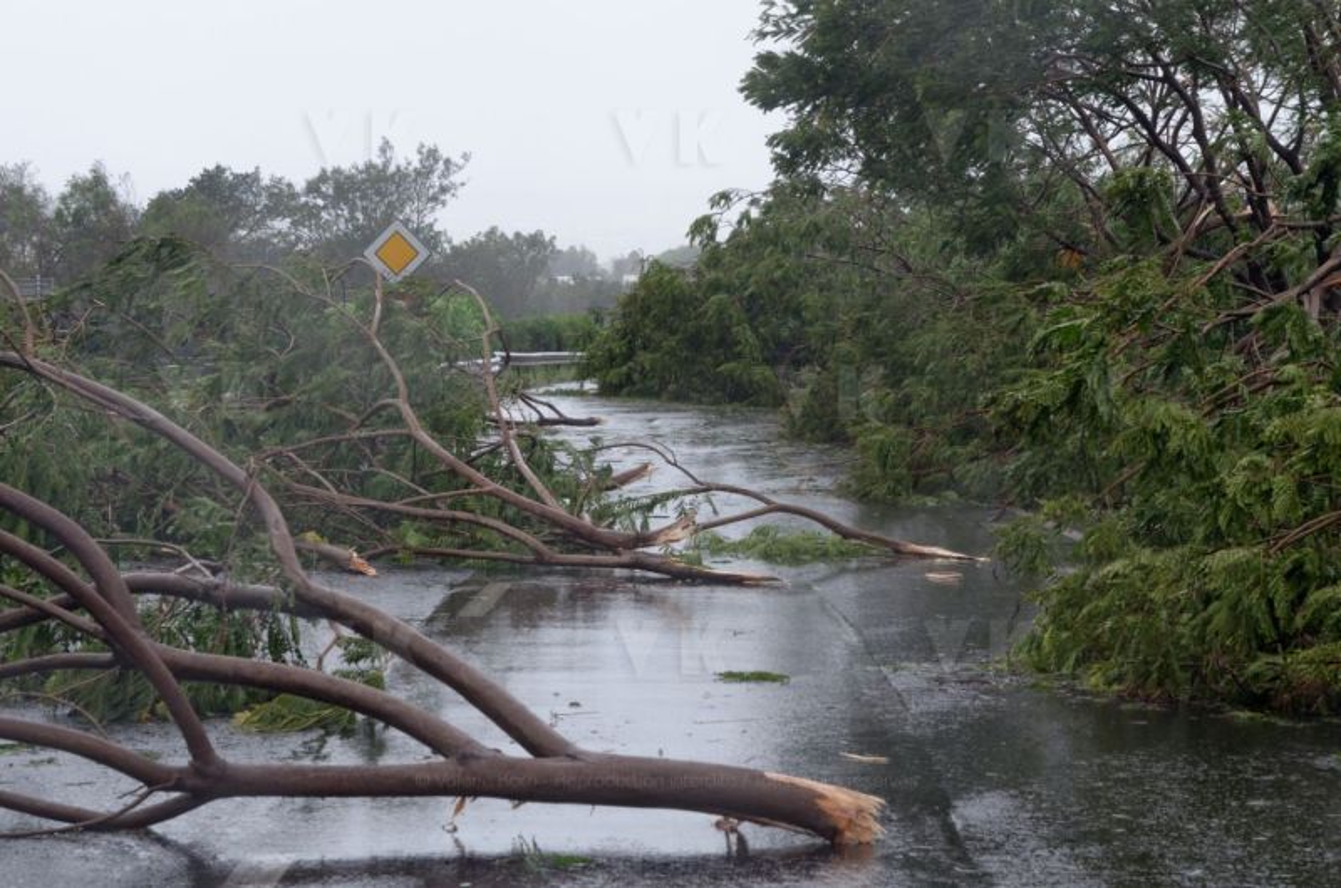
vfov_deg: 13.0
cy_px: 444
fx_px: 3903
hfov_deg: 19.5
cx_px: 670
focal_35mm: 105
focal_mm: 70
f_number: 8
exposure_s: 1/160
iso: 1000
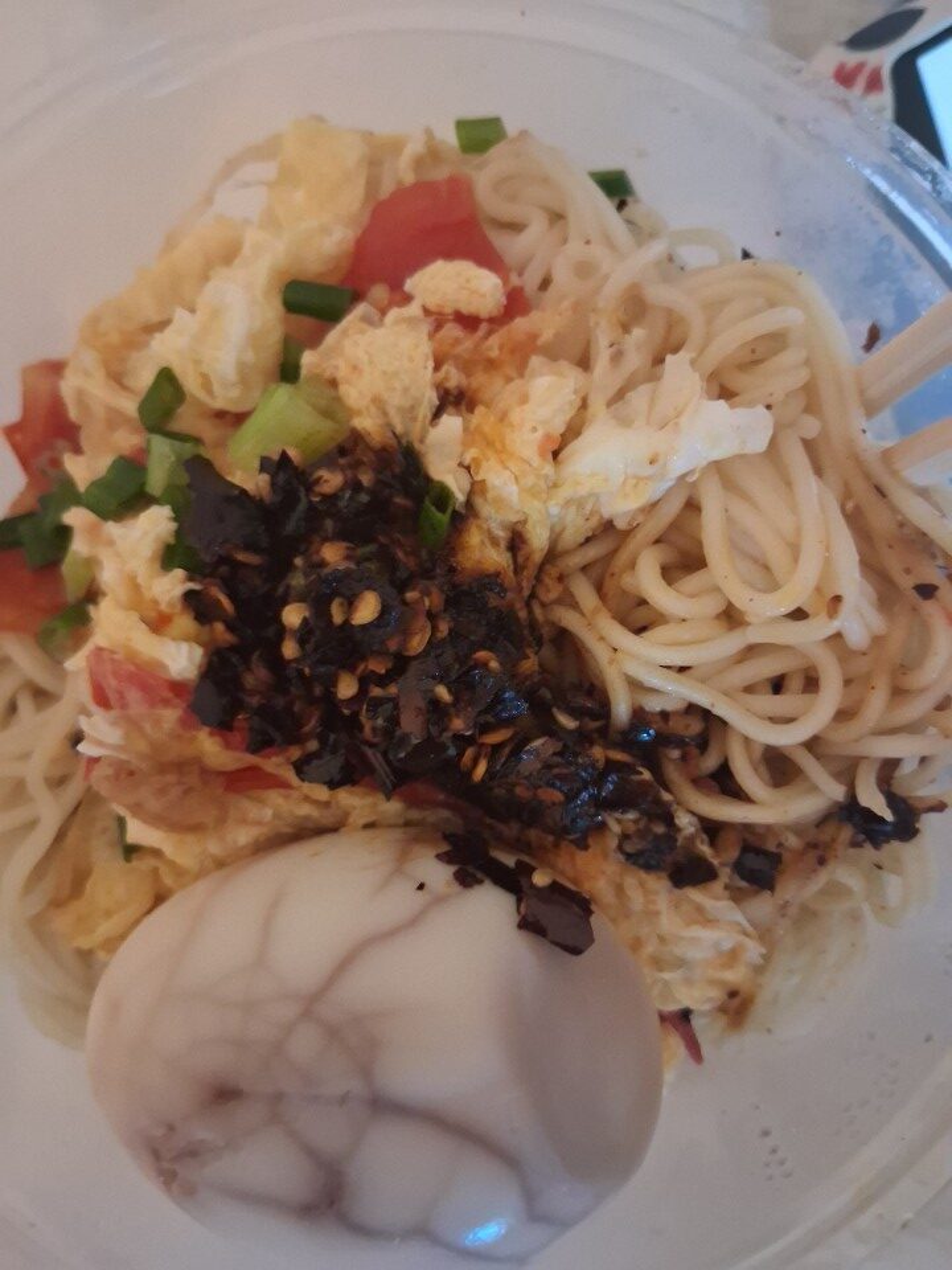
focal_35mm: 26
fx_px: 953
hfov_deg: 53.1
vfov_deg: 67.3
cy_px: 635
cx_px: 476
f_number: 1.8
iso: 1600
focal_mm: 3.98
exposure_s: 1/20
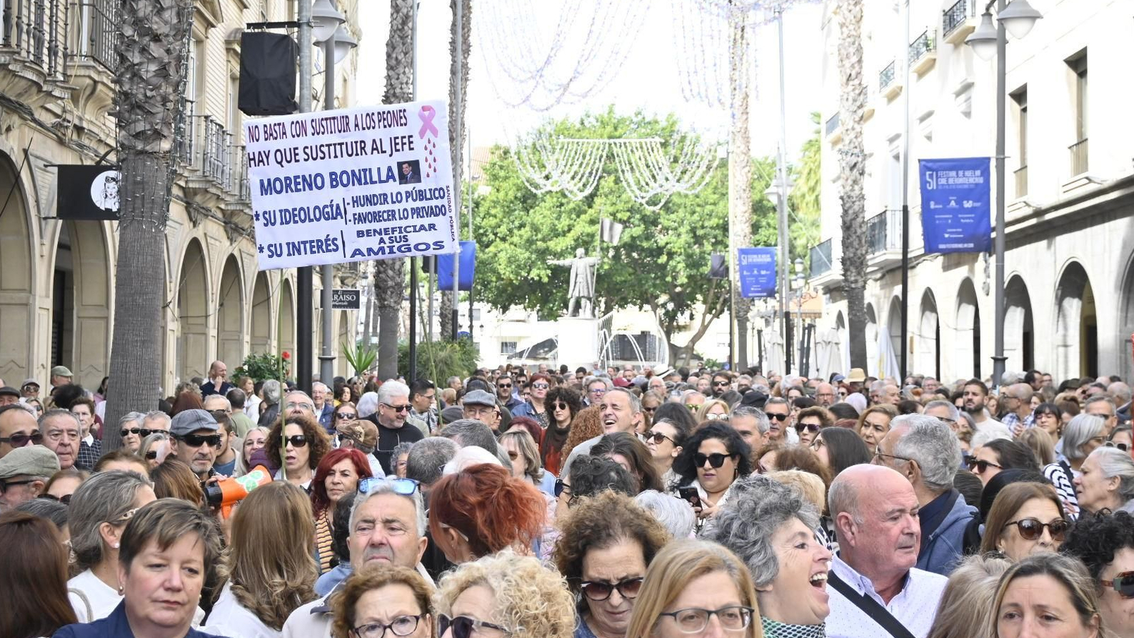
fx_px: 1714
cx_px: 566
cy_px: 271
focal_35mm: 57
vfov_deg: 21.1
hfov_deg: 36.6
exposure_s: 1/400
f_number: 5.3
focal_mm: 36
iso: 400
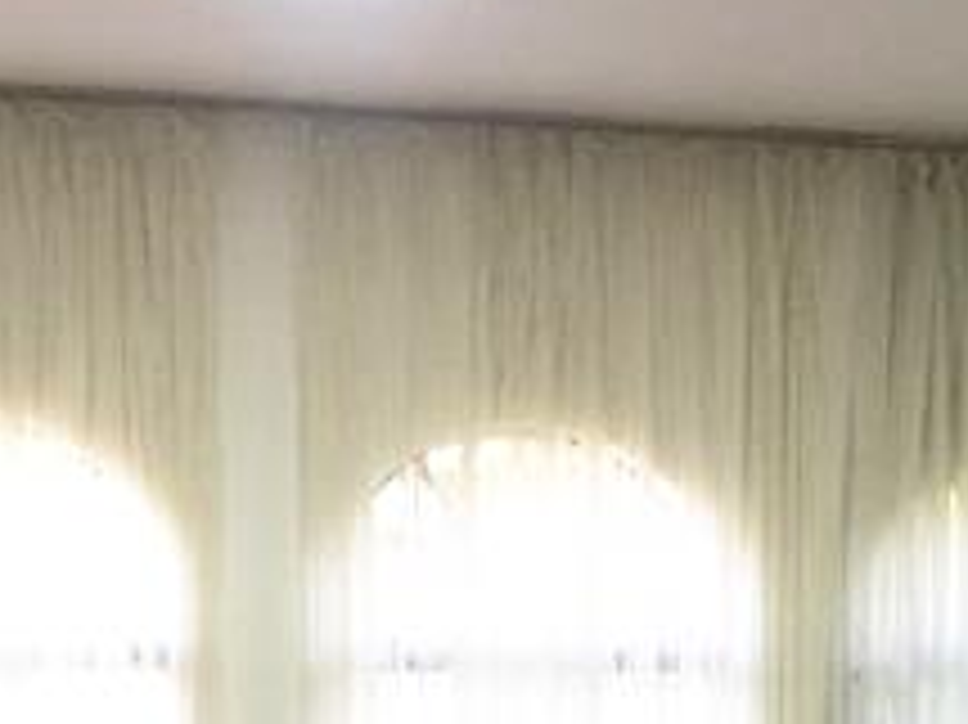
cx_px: 680
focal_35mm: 97
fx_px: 2711
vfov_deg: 14.1
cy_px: 1156
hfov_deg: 20.1
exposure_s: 1/30
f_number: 2.2
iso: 125
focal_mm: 4.15
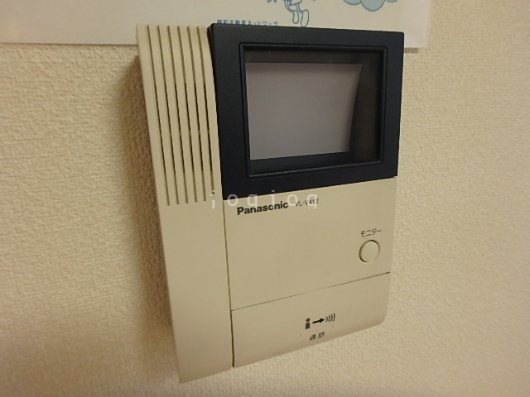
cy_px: 198
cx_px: 265
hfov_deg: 79.0
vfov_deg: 63.4
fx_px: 322
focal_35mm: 21
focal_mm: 3.7
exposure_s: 1/30
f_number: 3.5
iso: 250
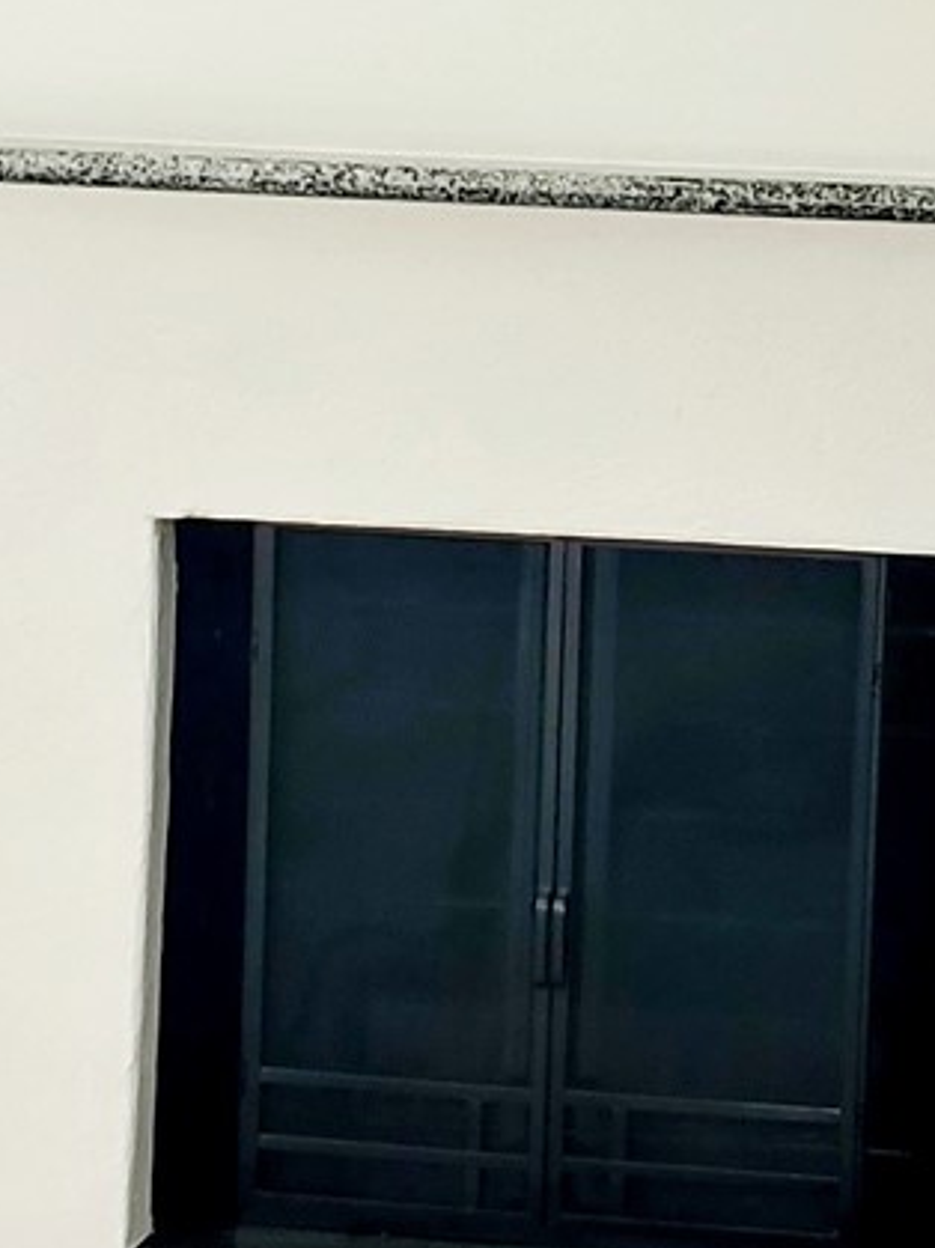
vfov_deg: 15.5
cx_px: 476
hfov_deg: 11.7
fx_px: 4576
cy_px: 506
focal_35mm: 127
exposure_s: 1/120
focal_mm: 4.3
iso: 64
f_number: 2.4
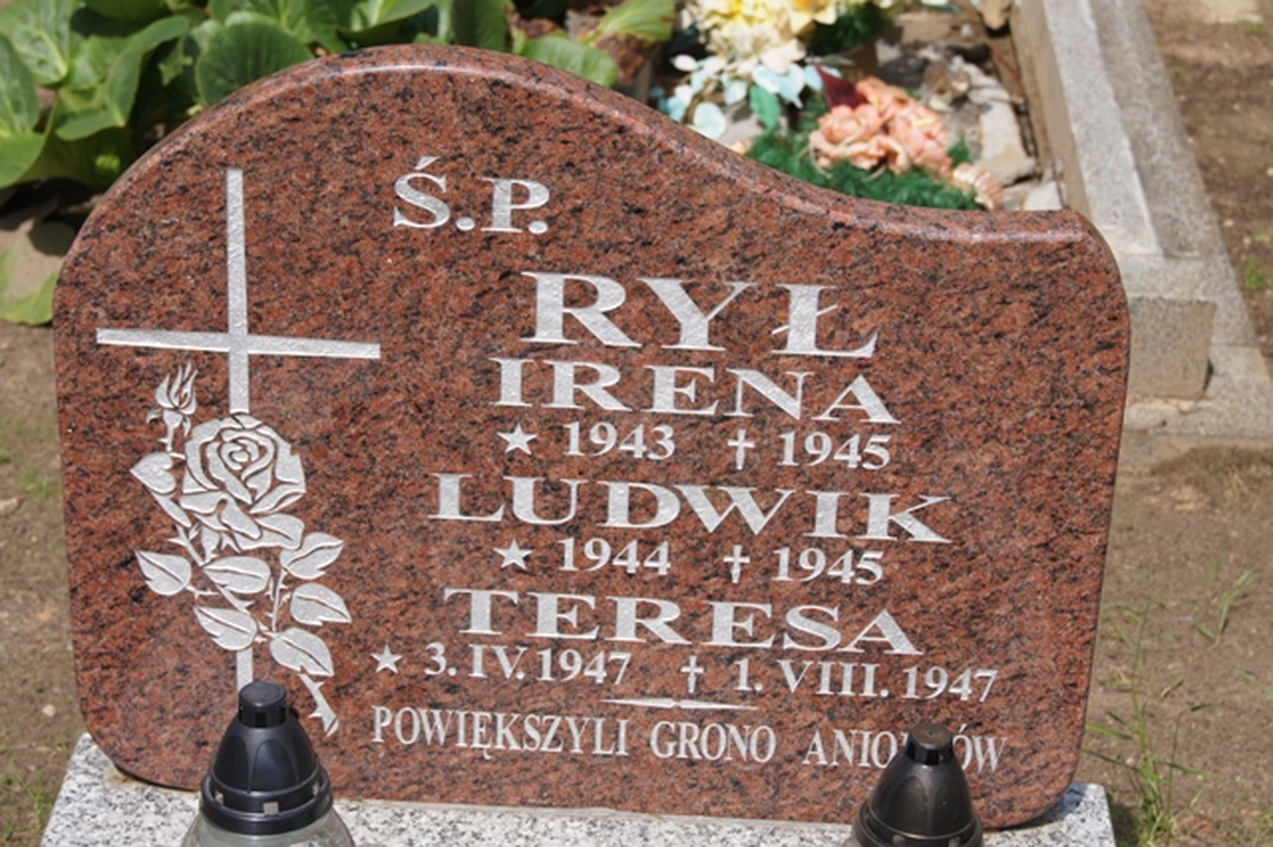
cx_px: 636
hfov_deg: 24.6
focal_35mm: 82
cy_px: 424
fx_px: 2916
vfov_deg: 16.5
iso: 200
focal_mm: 55
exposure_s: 1/400
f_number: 9
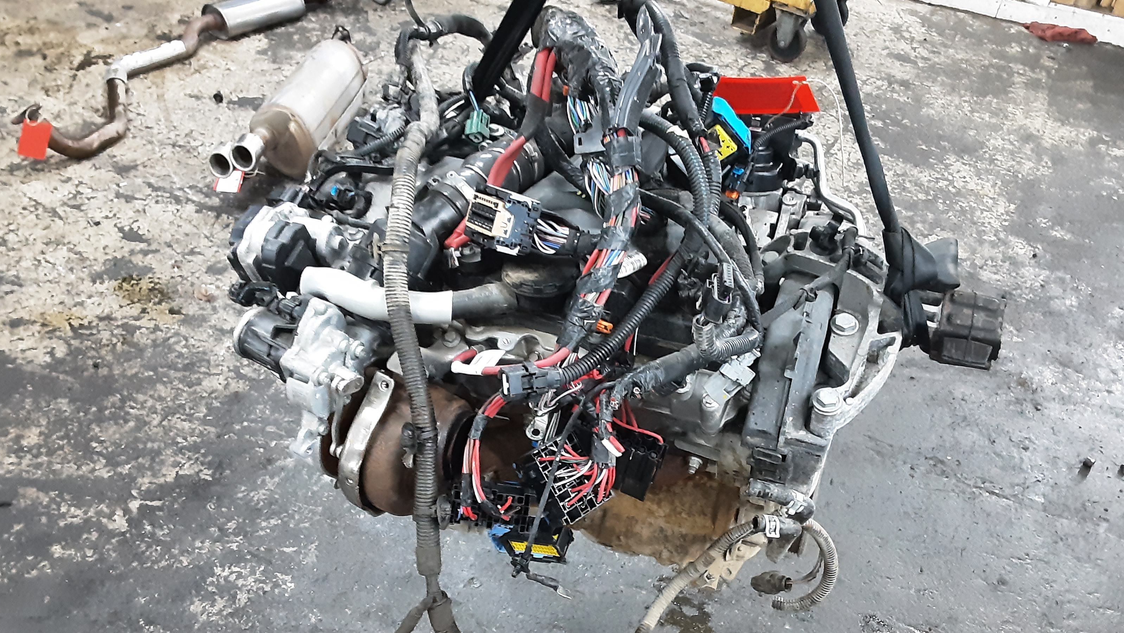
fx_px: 894
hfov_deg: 64.3
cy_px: 379
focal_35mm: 30
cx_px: 562
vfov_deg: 38.8
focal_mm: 2.91
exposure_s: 1/20
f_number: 1.9
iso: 400
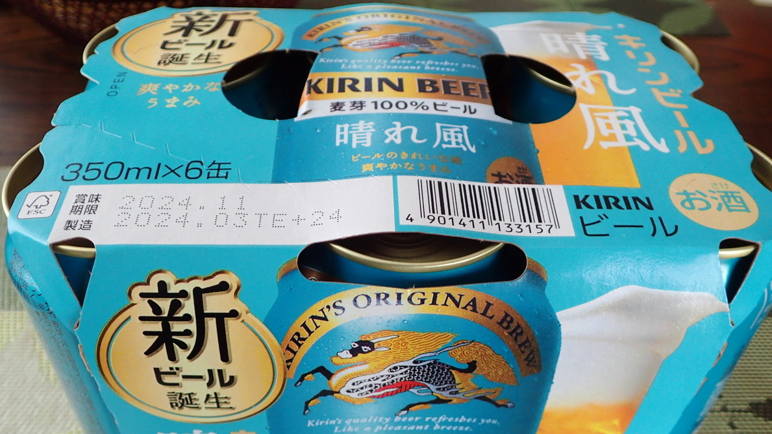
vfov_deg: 35.4
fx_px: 676
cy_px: 275
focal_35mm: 33
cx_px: 388
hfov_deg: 59.5
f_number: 2.3
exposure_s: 1/30
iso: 320
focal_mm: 5.5
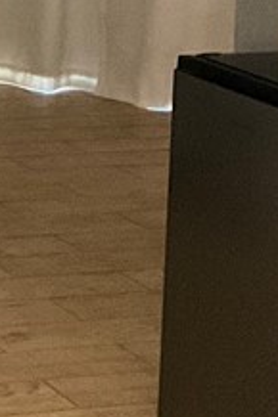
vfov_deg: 13.8
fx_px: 1647
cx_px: -591
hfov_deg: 8.1
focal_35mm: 142
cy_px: -168
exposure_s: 1/30
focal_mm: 3
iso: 500
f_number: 1.8
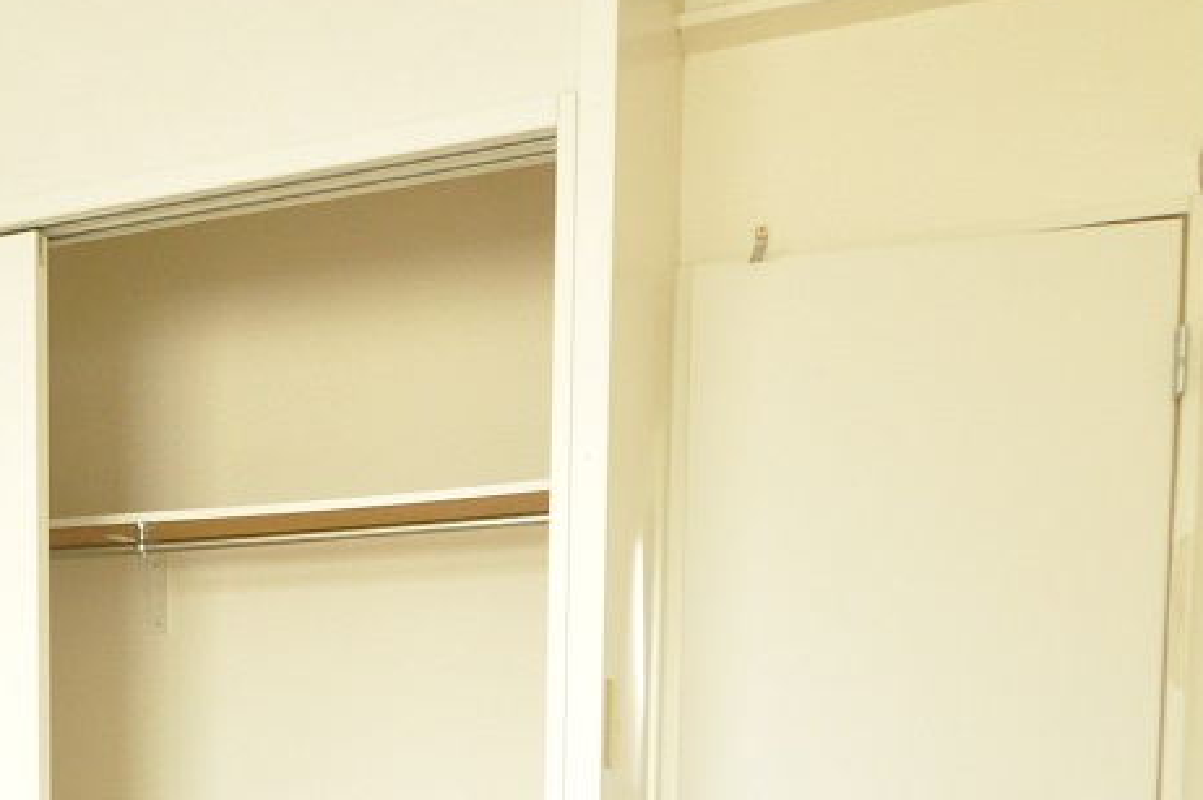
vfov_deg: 30.5
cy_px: 881
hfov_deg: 47.6
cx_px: 290
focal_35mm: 39
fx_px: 1302
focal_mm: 10
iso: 2200
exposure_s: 1/30
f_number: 4
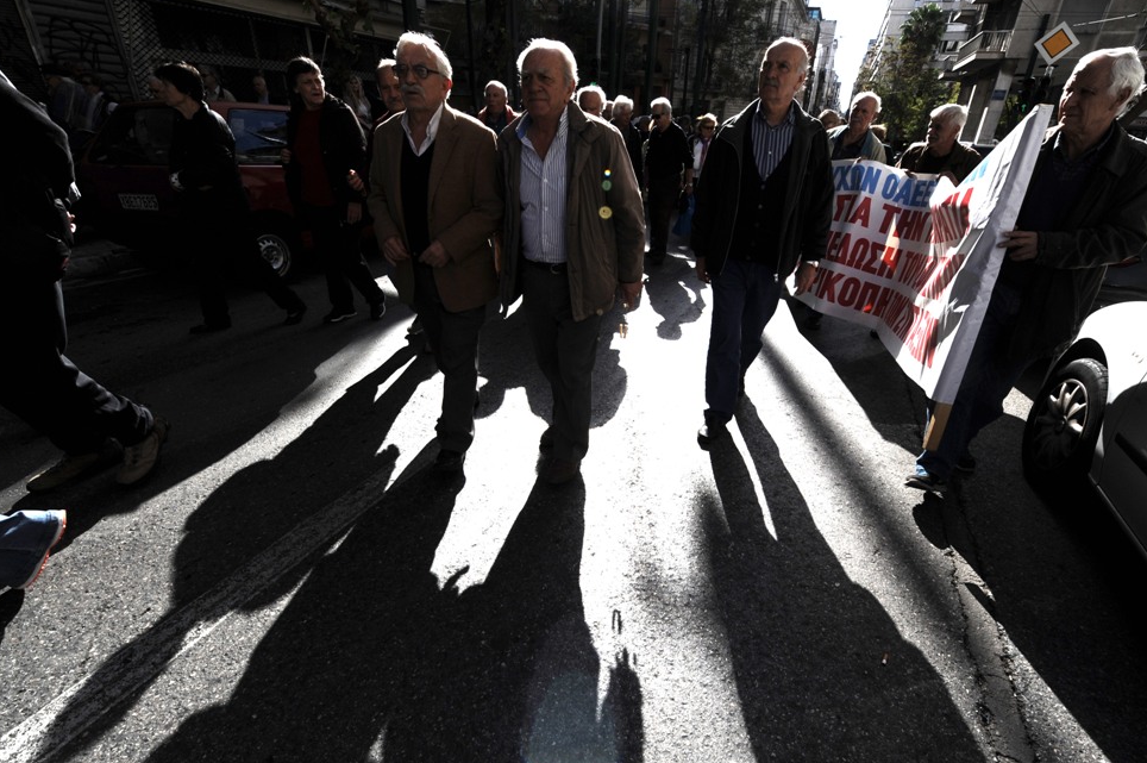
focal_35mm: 17
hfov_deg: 93.3
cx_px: 596
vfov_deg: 70.3
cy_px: 397
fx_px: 541
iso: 400
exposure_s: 1/500
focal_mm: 16
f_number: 16
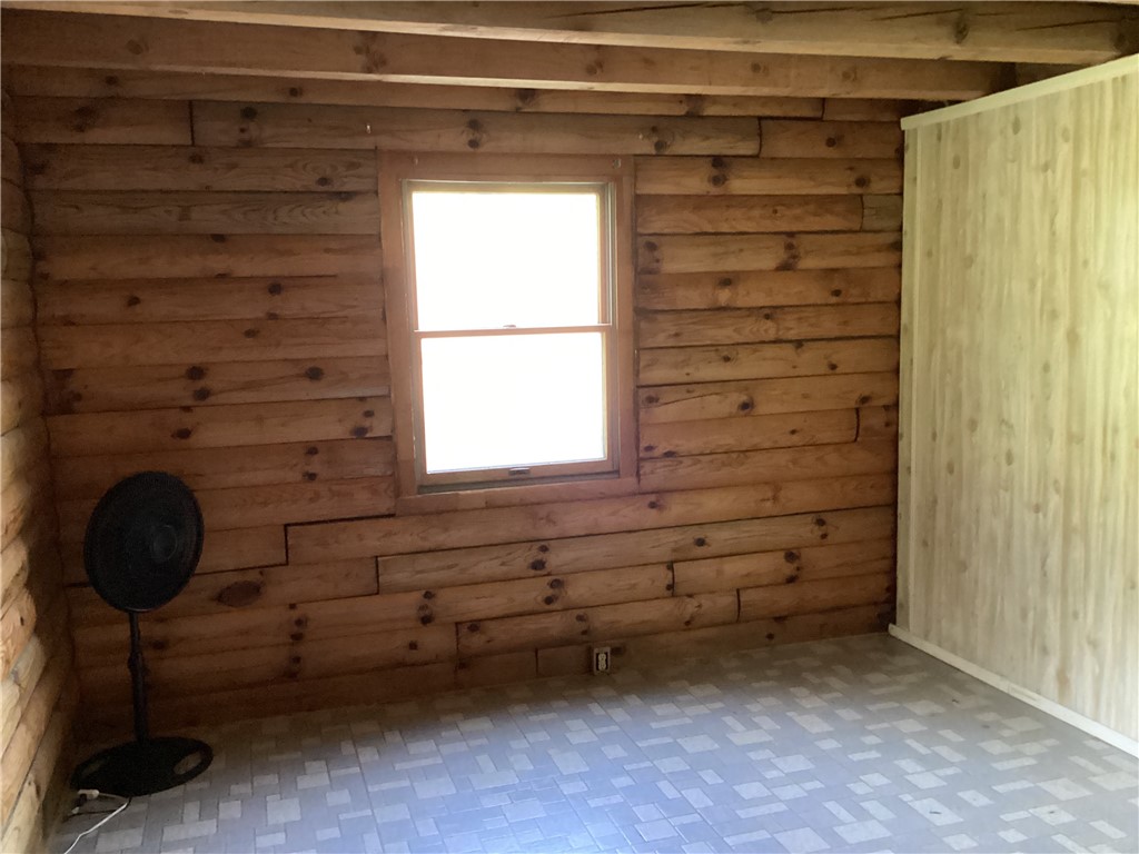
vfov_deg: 45.4
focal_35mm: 31
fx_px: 1020
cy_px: 427
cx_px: 570
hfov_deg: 58.4
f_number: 2.4
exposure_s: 1/30
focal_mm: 3.3
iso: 640
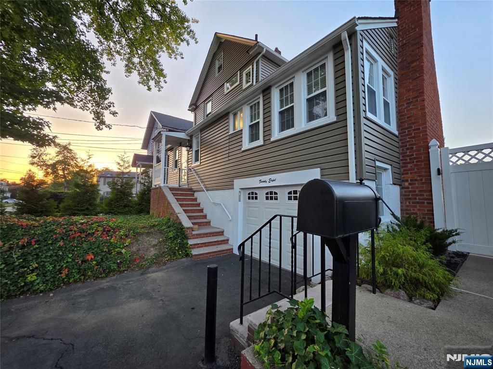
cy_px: 184
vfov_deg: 89.9
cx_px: 246
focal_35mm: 13
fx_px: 185
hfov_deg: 106.2
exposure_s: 1/120
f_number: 1.9
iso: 50
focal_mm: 2.2
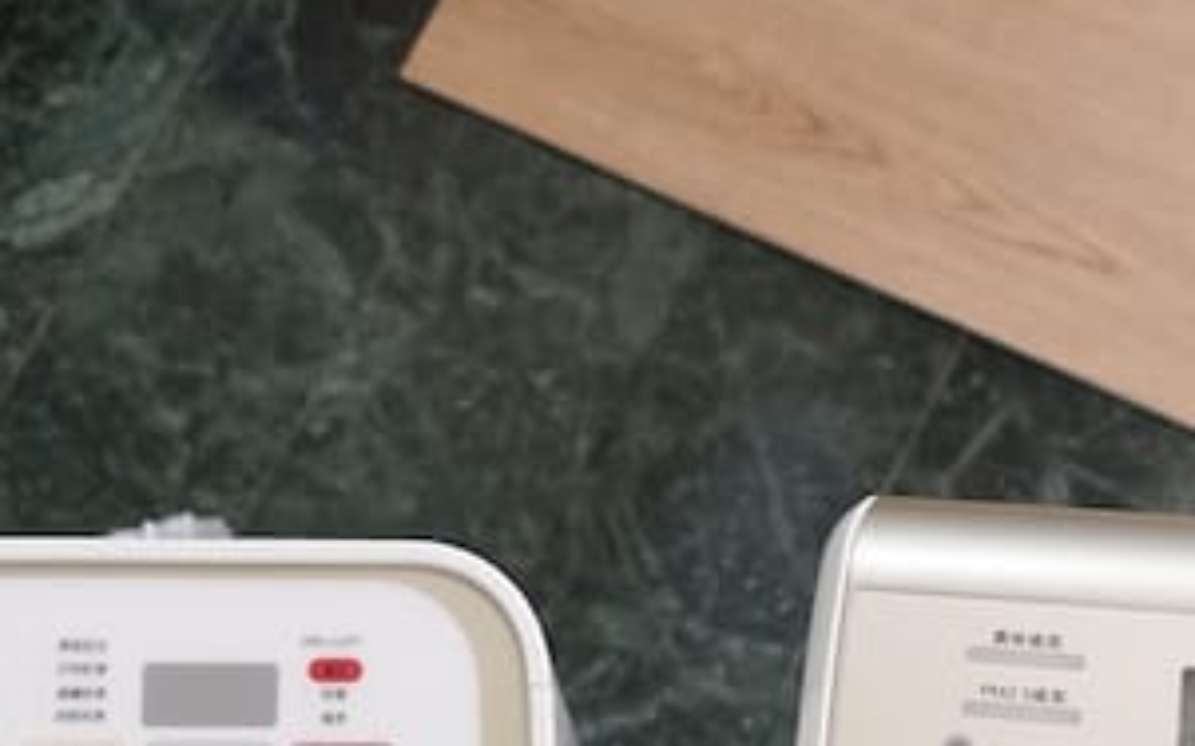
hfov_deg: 31.4
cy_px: 950
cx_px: 750
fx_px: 2117
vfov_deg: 18.7
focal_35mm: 65
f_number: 1.8
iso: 500
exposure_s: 1/30
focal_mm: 8.8
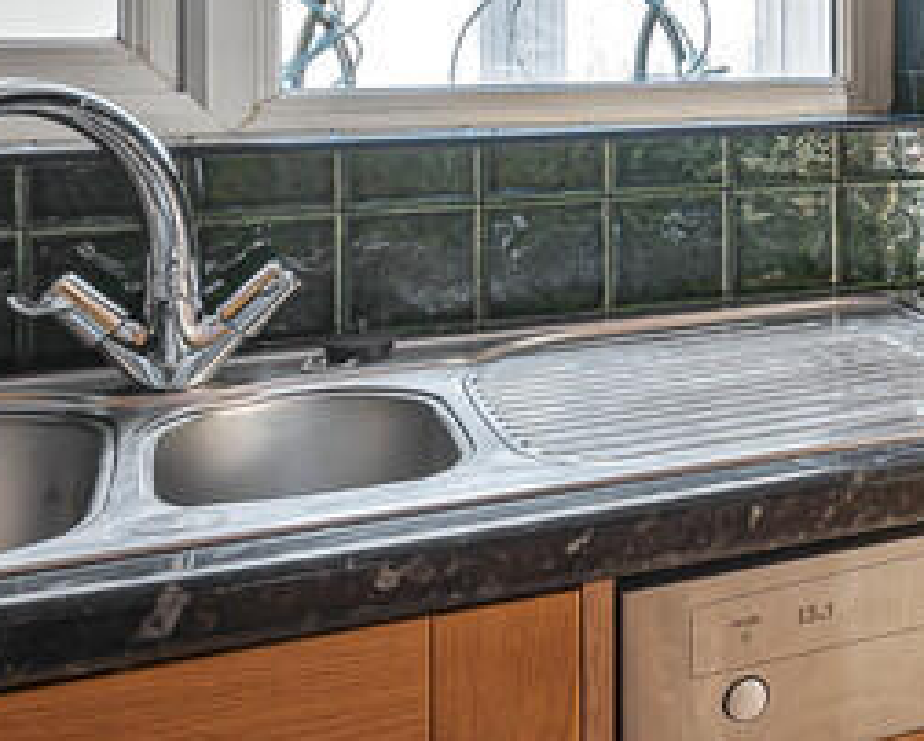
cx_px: 1269
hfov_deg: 25.1
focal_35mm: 63
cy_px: 0
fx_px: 1722
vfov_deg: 23.3
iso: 200
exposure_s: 1.6
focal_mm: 16.5
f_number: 8
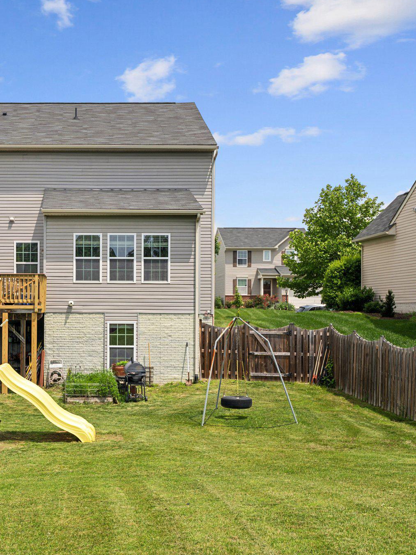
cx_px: 59
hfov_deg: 27.7
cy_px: 276
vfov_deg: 37.5
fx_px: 817
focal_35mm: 51
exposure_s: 1/500
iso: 200
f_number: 8
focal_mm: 35
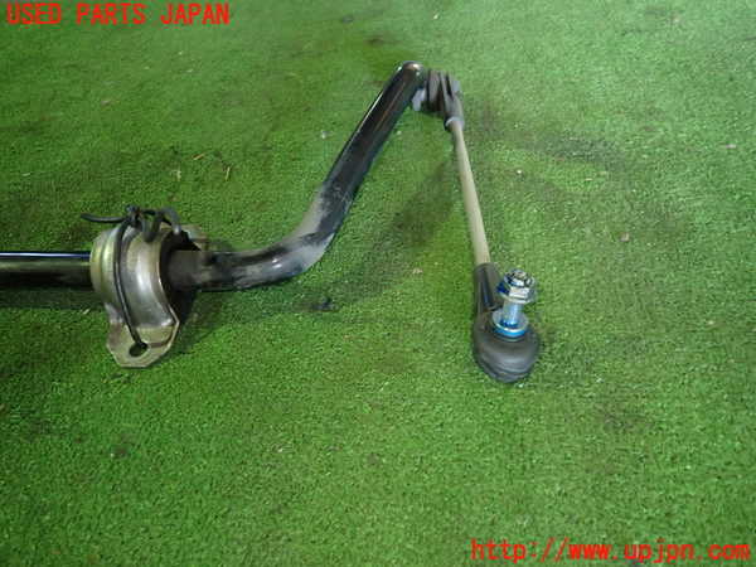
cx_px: 378
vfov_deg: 54.9
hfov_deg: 69.4
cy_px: 284
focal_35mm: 25
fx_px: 546
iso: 320
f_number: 2
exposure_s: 1/30
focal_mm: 4.5
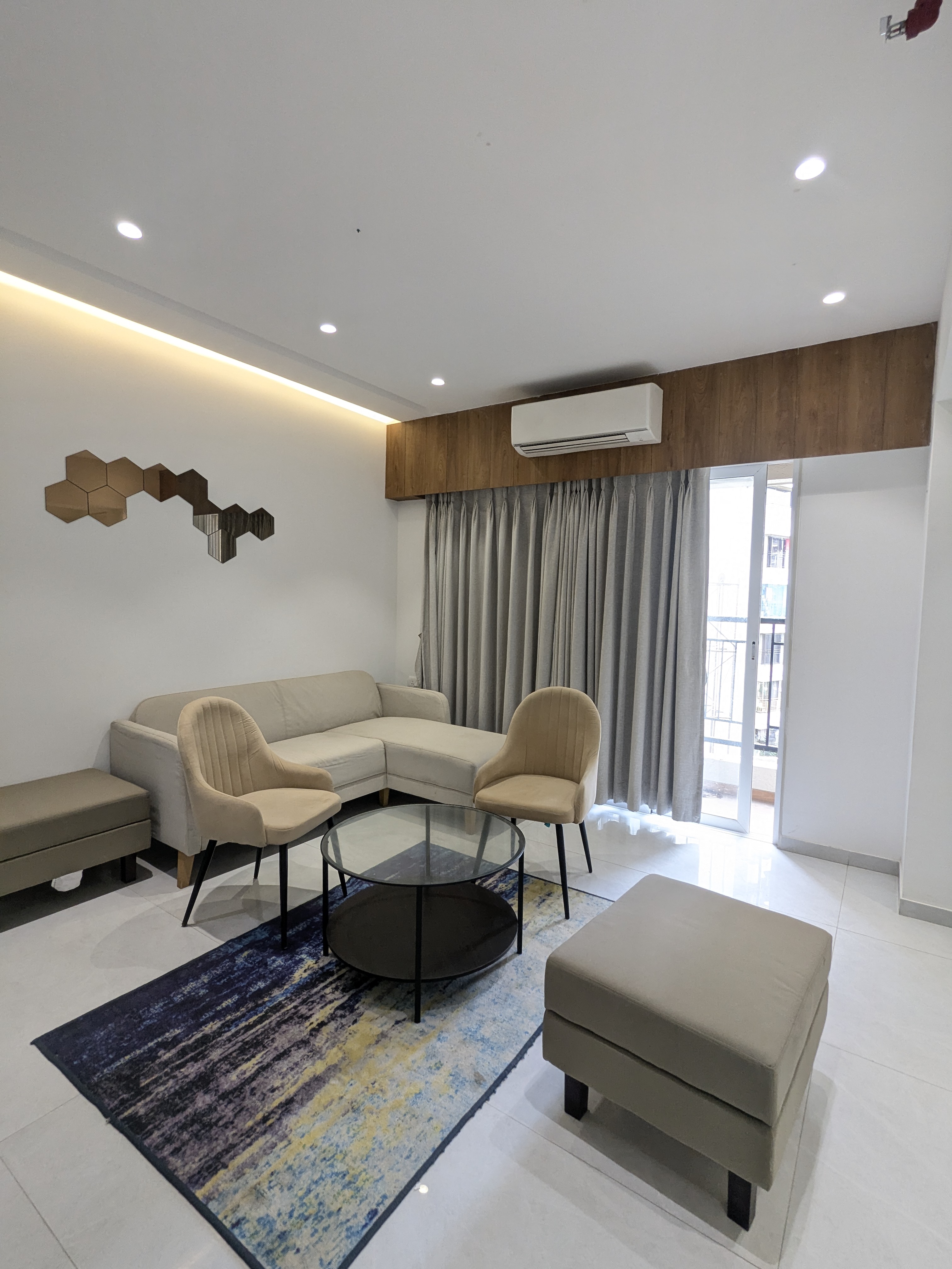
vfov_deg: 94.5
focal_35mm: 16
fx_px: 587
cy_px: 634
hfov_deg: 78.1
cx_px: 476
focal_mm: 2.35
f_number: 2.2
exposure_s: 1/100
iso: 143
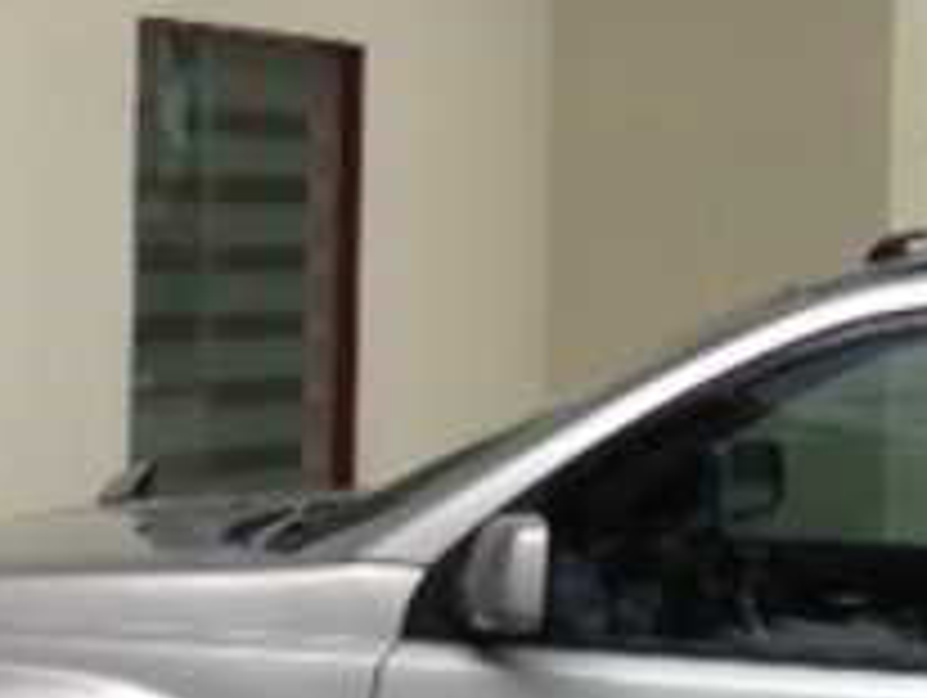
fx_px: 3432
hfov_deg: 14.8
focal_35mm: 128
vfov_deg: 11.6
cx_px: -238
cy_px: 221
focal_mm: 4.13
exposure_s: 1/441
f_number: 2.4
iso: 50
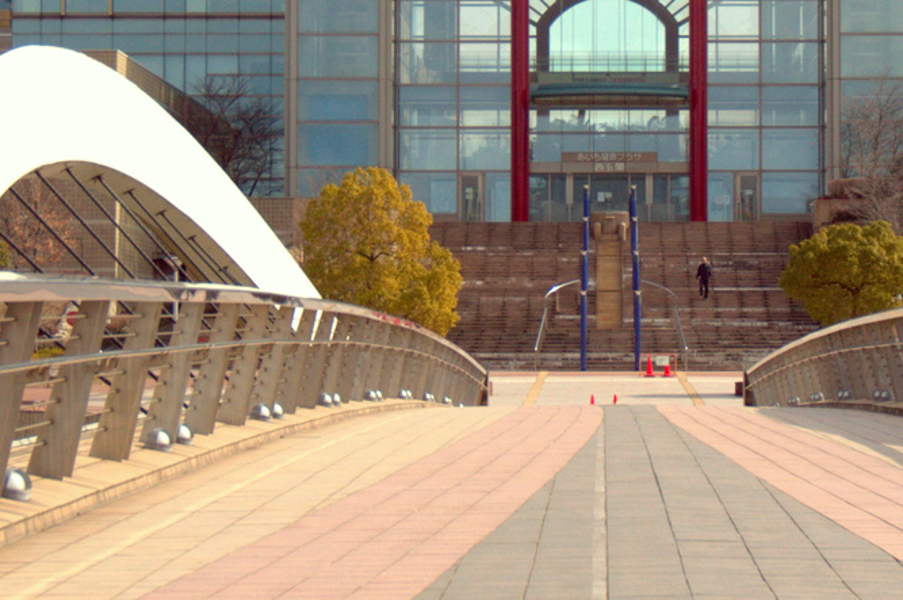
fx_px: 3608
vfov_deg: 9.5
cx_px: 643
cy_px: 128
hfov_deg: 14.2
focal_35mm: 144
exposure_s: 1/2000
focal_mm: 32
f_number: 5
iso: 400
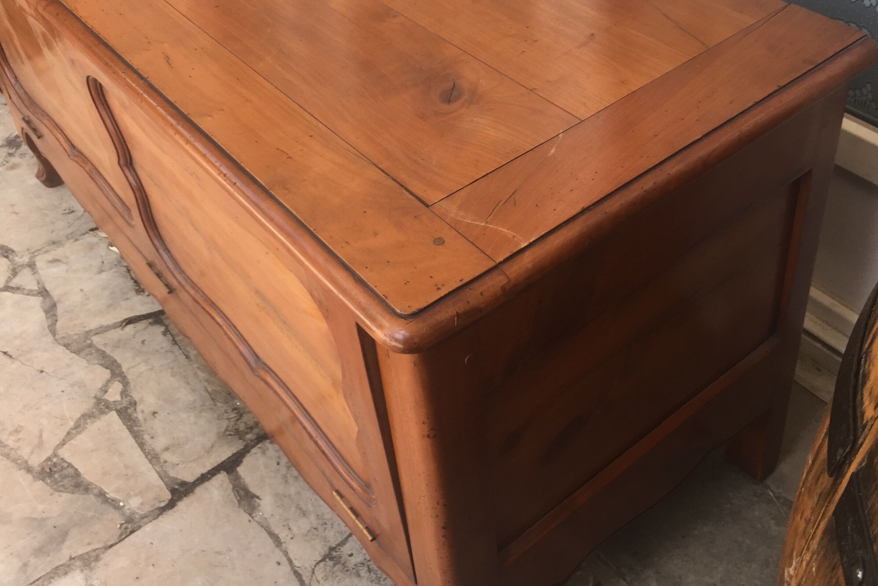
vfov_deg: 32.1
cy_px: 159
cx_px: 437
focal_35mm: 41
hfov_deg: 47.4
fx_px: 1000
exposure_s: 1/226
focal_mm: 4.15
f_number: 2.2
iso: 32
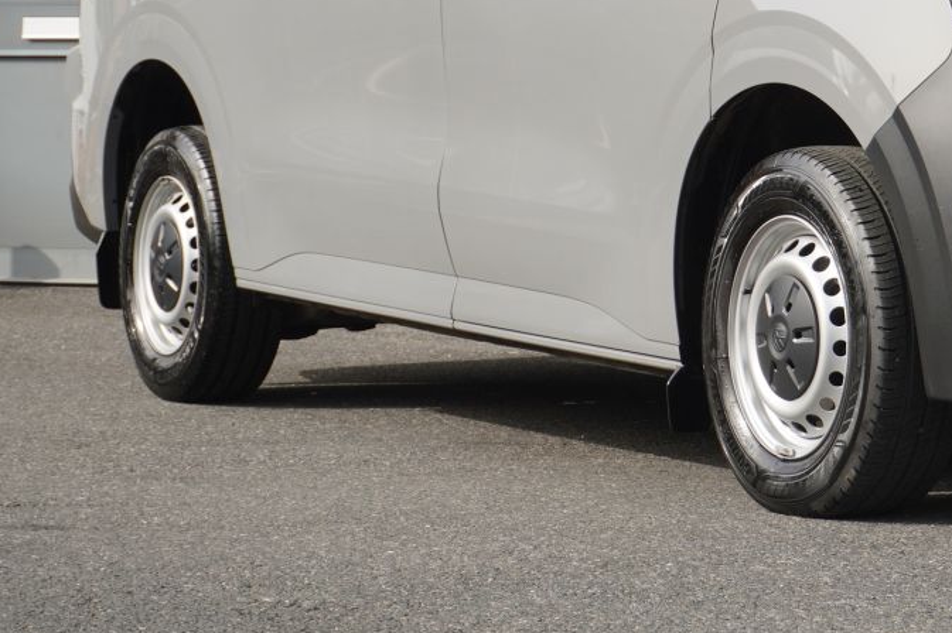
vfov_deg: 9.3
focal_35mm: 146
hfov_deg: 13.8
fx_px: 3864
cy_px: -72
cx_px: 951
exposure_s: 1/200
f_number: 5.6
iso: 100
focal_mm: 41
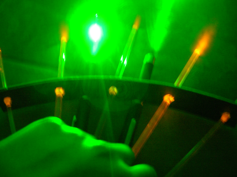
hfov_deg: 54.0
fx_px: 233
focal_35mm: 34
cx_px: 118
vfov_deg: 41.7
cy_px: 88
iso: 200
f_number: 2.9
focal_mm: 5.7
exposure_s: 2
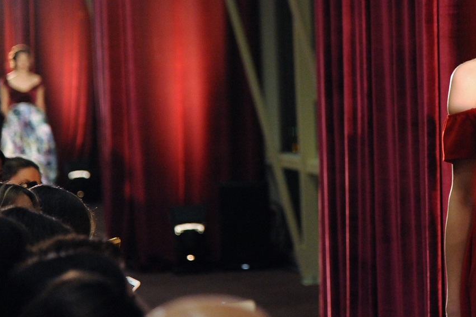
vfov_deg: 7.6
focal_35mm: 181
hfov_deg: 11.3
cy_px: 103
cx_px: 331
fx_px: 2392
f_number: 4
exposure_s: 1/200
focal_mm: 120
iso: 6400
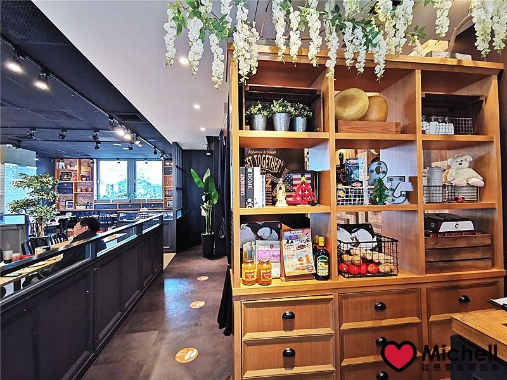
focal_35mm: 16
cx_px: 254
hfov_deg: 94.5
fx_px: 234
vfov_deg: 78.1
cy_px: 190
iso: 640
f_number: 2.2
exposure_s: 1/40
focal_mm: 2.35
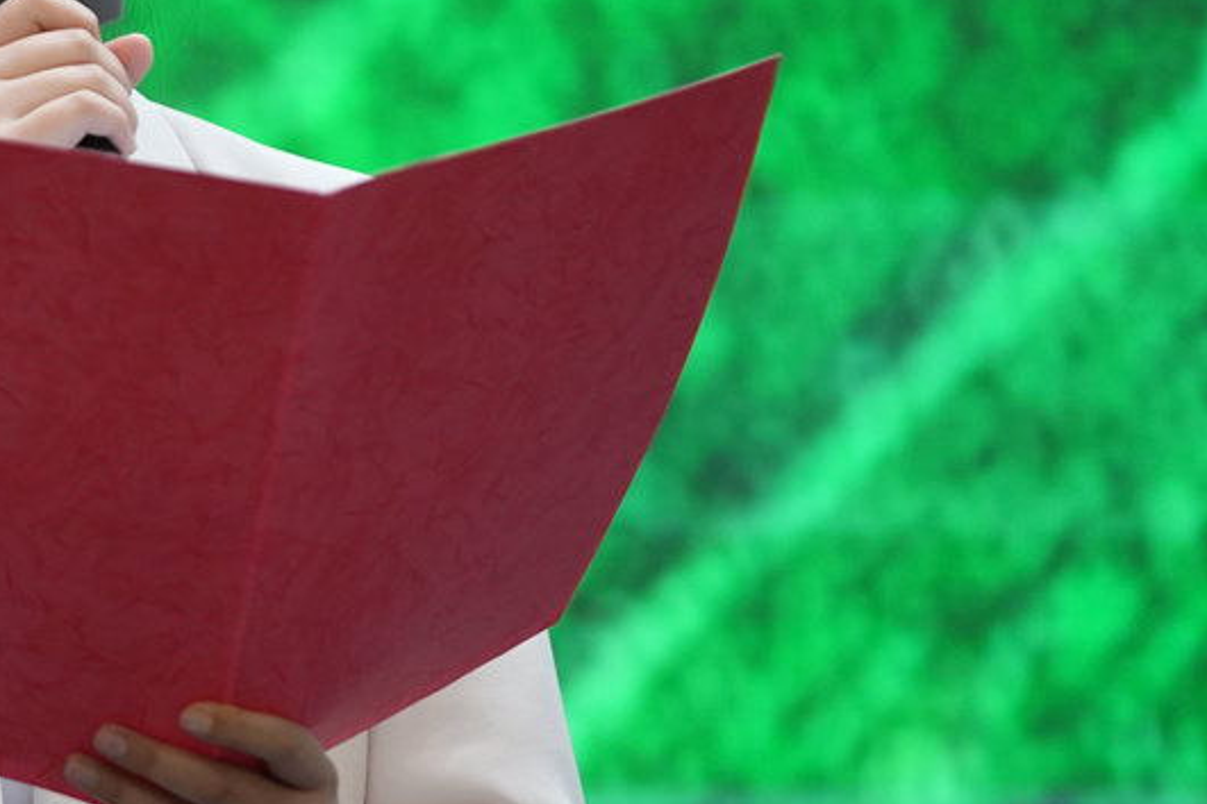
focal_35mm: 497
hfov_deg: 4.1
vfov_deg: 2.8
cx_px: -14
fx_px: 16662
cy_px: 273
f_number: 2.8
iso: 1600
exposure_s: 1/200
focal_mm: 176
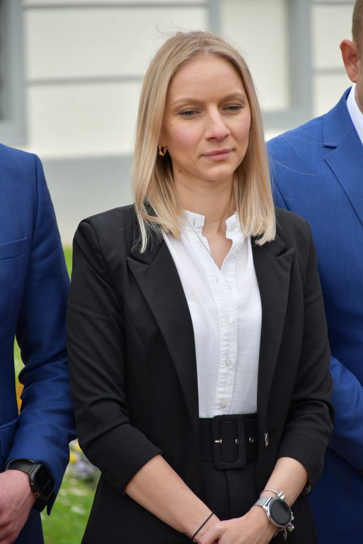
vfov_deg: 9.8
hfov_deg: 6.5
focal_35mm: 210
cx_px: 182
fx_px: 3176
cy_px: 272
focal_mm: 140
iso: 450
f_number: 5.6
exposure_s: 1/500
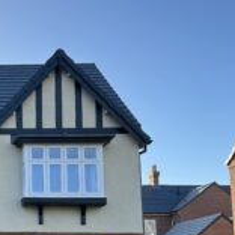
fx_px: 522
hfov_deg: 22.9
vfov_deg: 24.8
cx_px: -59
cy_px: 197
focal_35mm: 68
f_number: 1.78
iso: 80
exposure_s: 1/745
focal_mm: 6.86
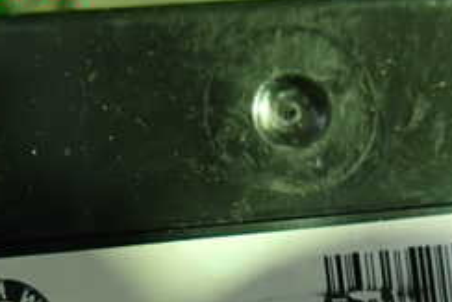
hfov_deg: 31.2
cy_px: 380
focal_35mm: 64
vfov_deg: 19.8
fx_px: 804
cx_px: 295
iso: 250
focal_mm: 4.5
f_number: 2
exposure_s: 1/30
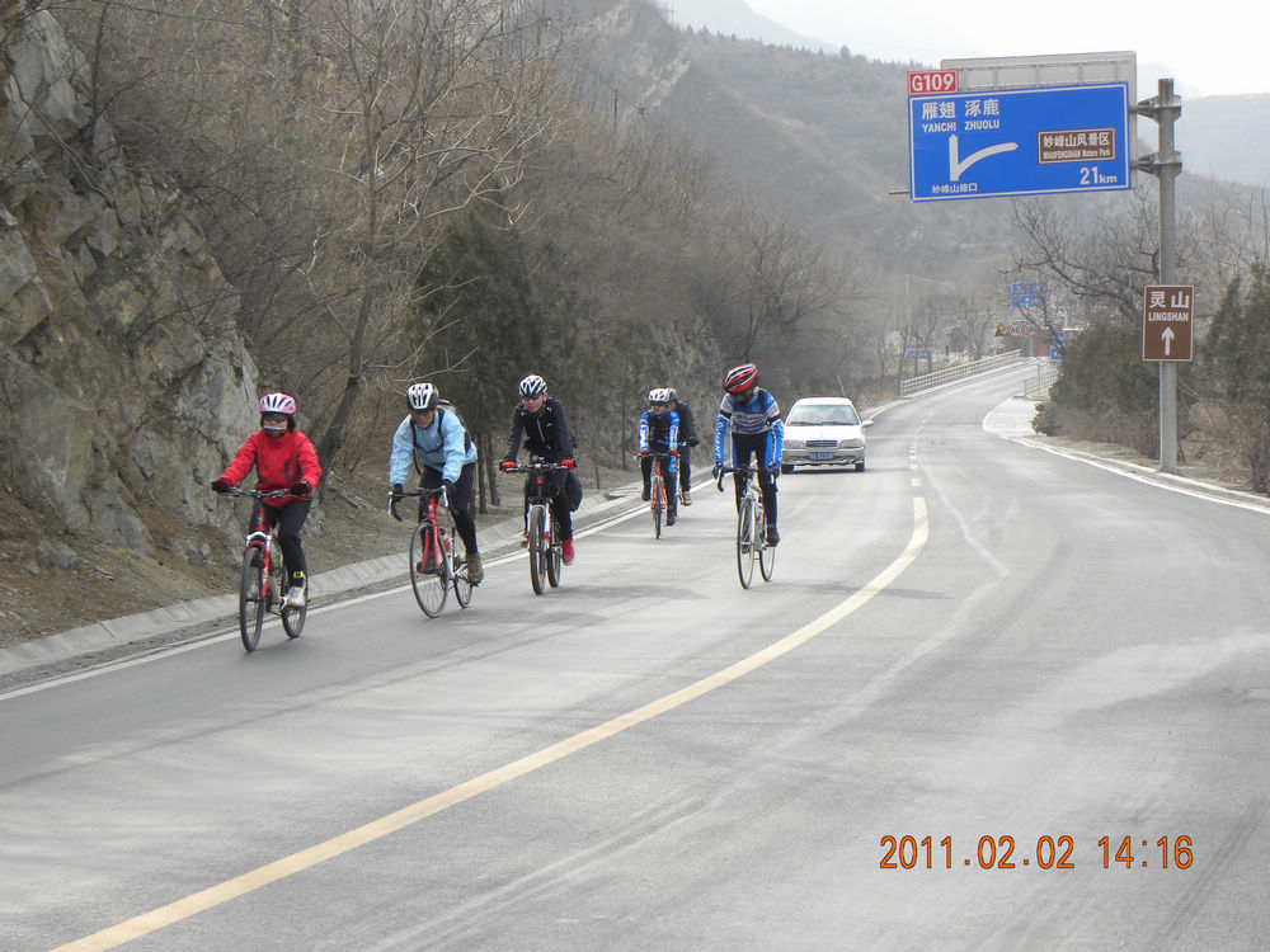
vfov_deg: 15.6
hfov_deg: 20.7
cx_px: 635
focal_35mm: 95
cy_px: 476
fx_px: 3485
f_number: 4
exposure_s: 1/126
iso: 64
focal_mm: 16.9
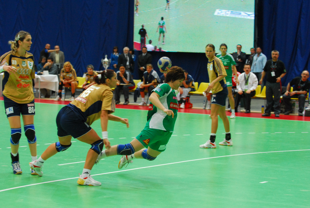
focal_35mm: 105
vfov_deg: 13.1
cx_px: 155
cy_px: 104
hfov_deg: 19.4
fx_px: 906
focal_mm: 70
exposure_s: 1/250
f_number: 4
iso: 1000
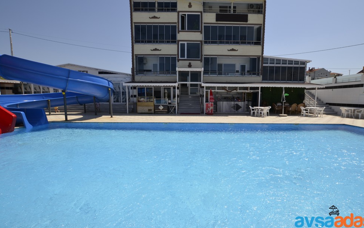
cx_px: 189
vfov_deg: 71.3
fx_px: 159
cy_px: 114
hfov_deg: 97.8
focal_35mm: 16
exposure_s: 1/200
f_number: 11
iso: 100
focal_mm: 10
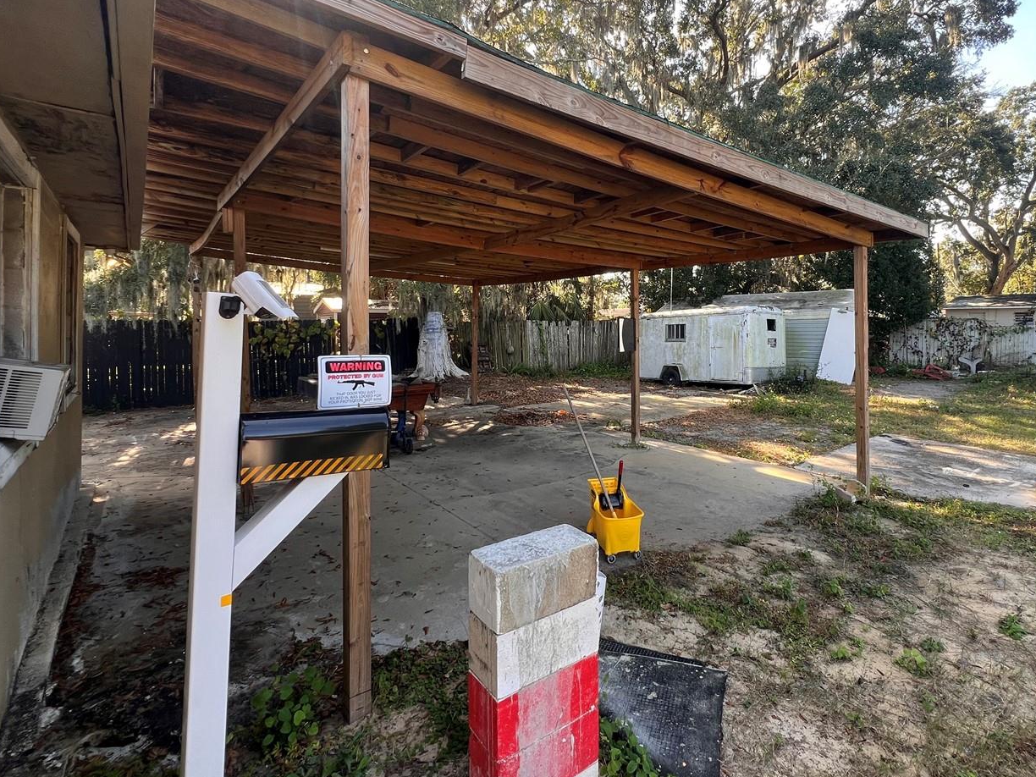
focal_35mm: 17
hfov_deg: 90.5
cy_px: 329
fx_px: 509
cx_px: 587
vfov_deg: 74.3
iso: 32
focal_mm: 1.57
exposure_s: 1/99
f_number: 1.8
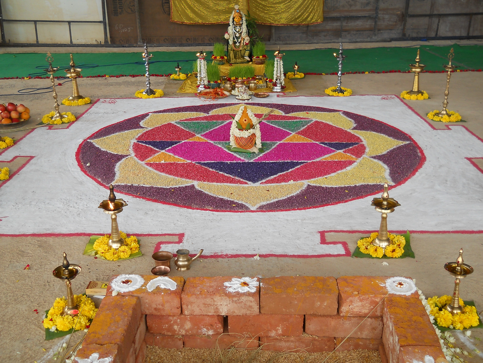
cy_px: 182
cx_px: 242
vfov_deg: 35.1
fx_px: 572
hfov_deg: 45.8
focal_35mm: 41
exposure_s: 1/80
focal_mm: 6.72
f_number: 3.1
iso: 80
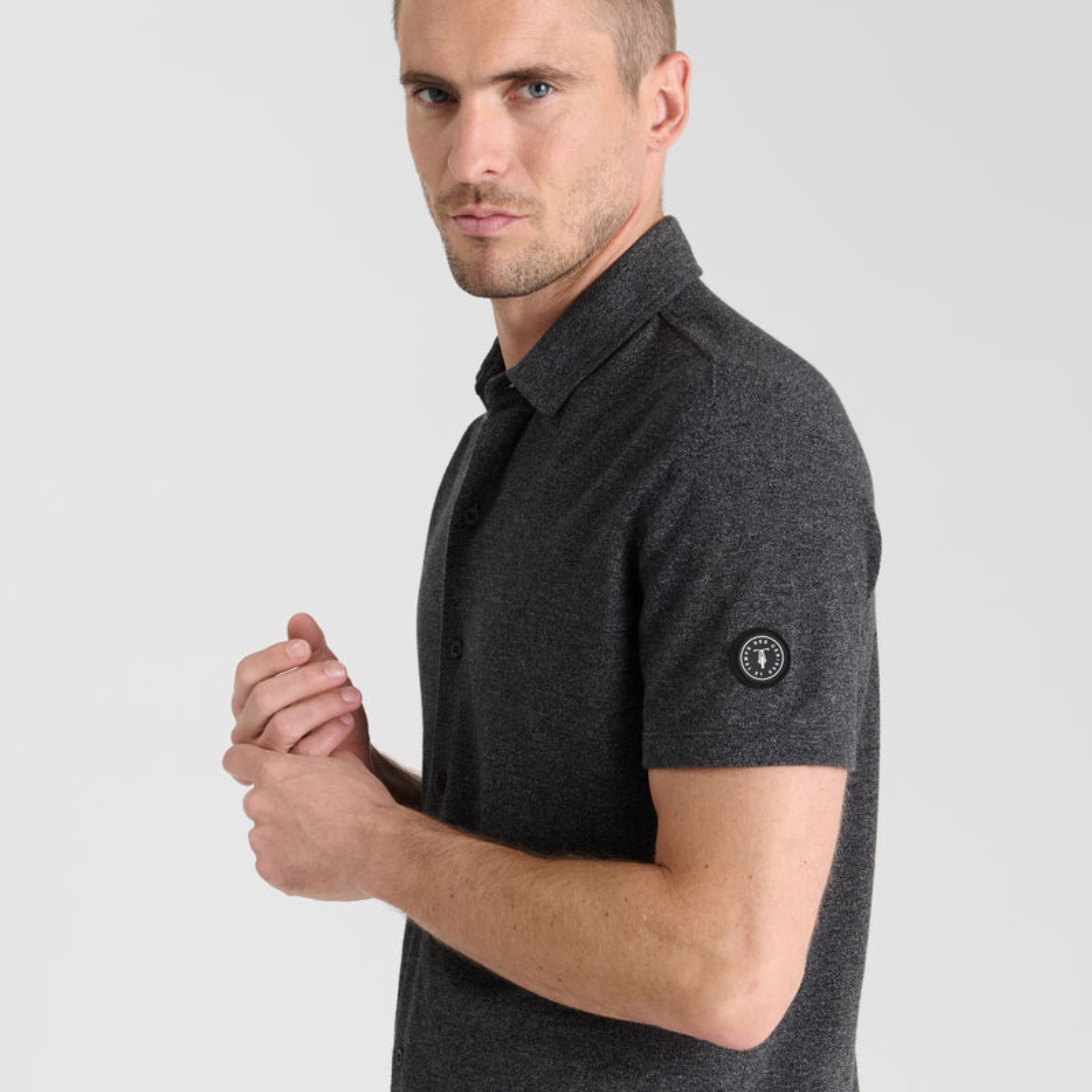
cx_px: 547
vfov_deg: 26.8
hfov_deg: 26.9
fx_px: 2284
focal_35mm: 64
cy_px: 655
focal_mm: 50
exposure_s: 1/160
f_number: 9
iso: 100
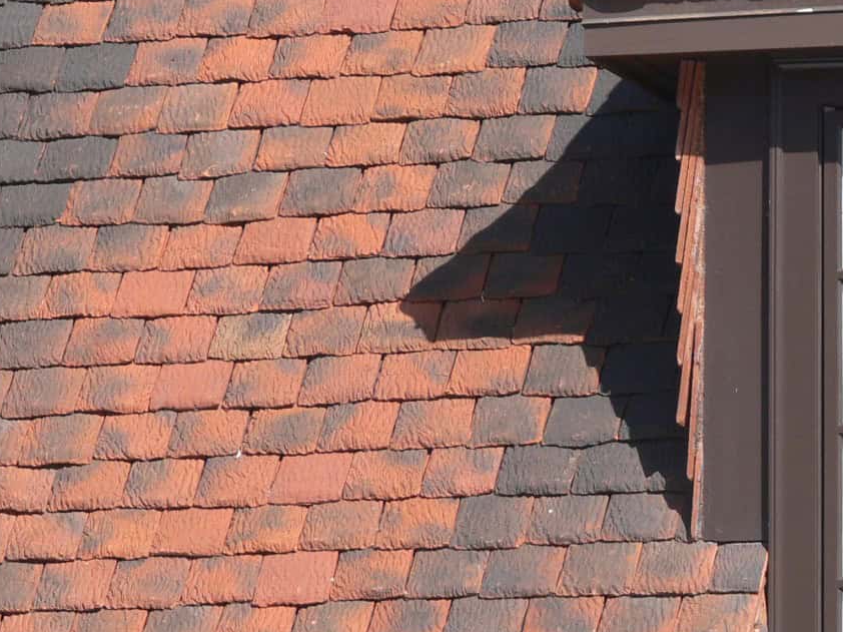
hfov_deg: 4.4
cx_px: 987
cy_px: 190
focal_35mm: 449
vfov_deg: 3.3
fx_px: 10931
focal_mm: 39.9
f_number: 5
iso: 80
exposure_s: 1/100
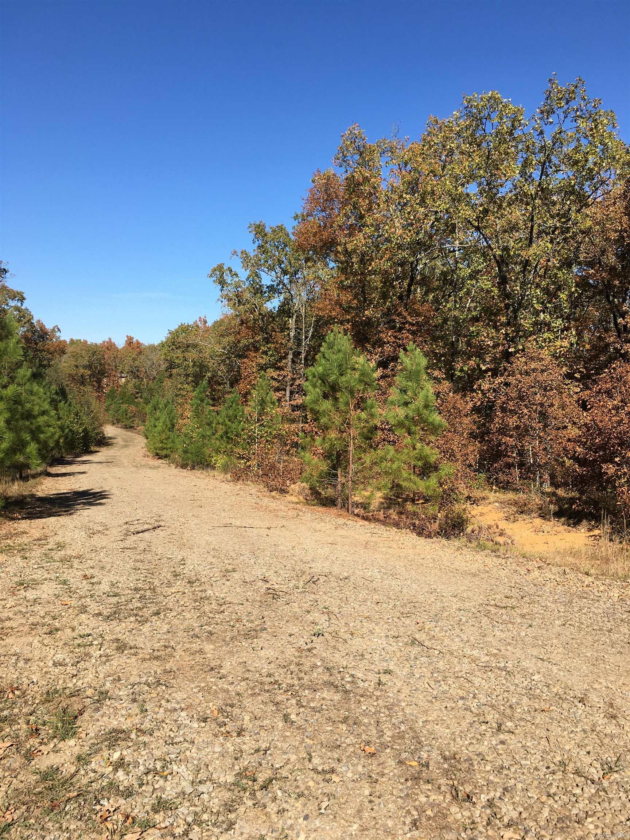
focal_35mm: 29
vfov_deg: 61.7
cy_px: 420
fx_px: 704
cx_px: 315
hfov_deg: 48.2
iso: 25
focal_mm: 4.15
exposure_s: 1/1350
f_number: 2.2
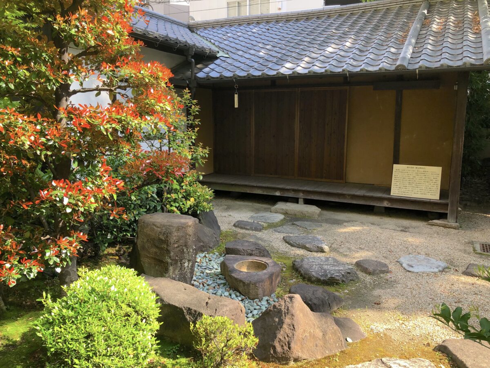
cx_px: 245
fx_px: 396
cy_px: 184
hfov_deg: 63.4
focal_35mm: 28
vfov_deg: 49.7
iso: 20
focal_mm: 4
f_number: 1.8
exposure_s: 1/407
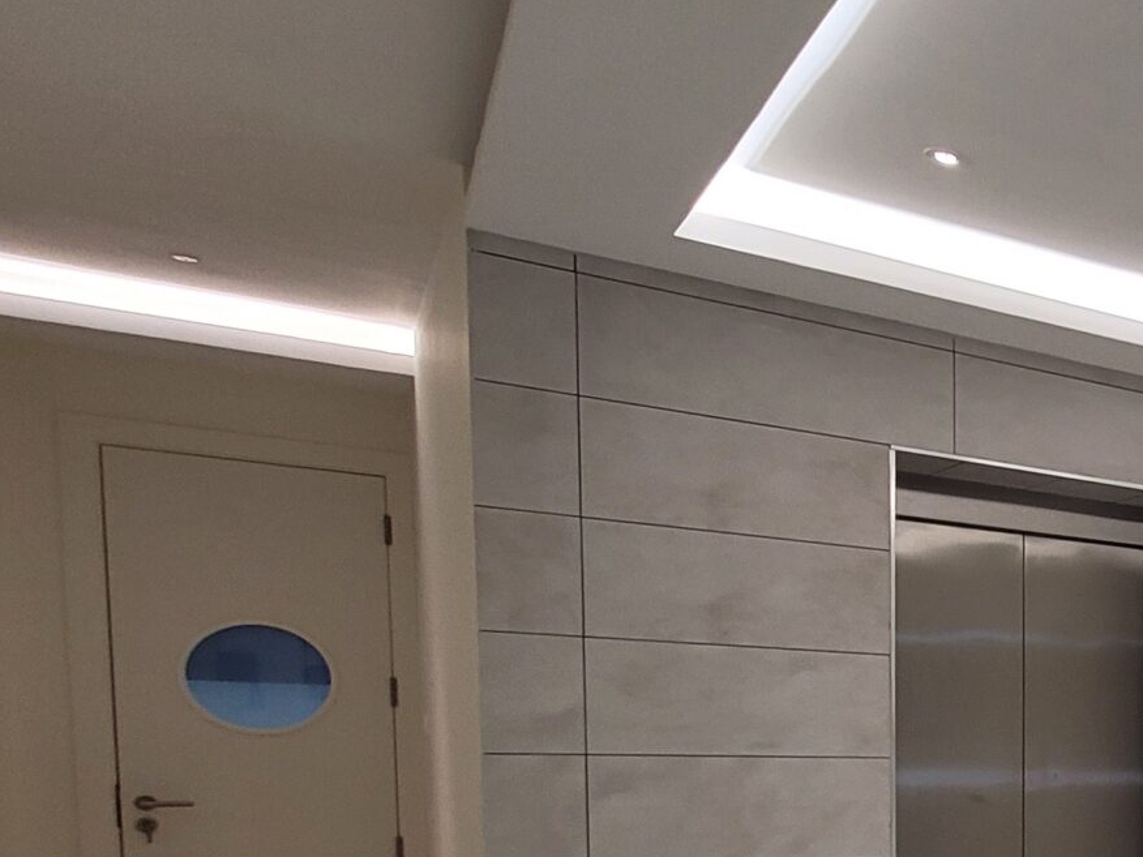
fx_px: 1255
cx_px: 1564
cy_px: 849
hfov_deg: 32.7
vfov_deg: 34.5
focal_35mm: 38
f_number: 2.2
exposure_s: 1/50
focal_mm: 1.74
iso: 80
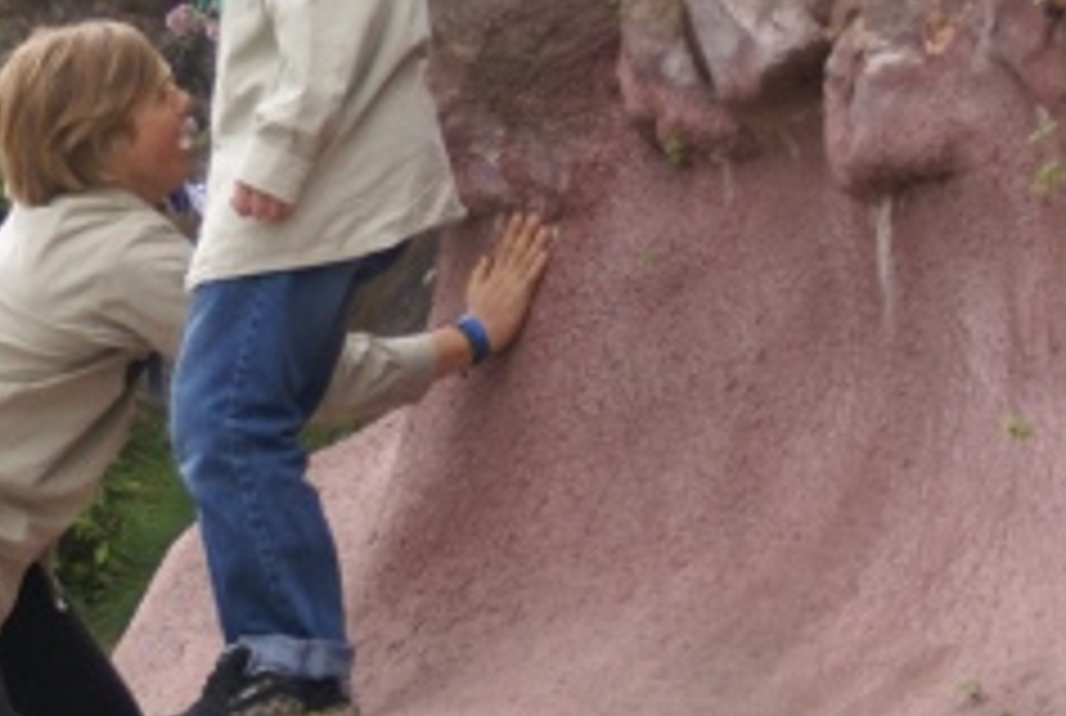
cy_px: 196
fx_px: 10566
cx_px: 297
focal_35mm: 356
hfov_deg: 5.8
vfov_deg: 3.9
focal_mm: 55
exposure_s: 1/200
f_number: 5.6
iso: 160
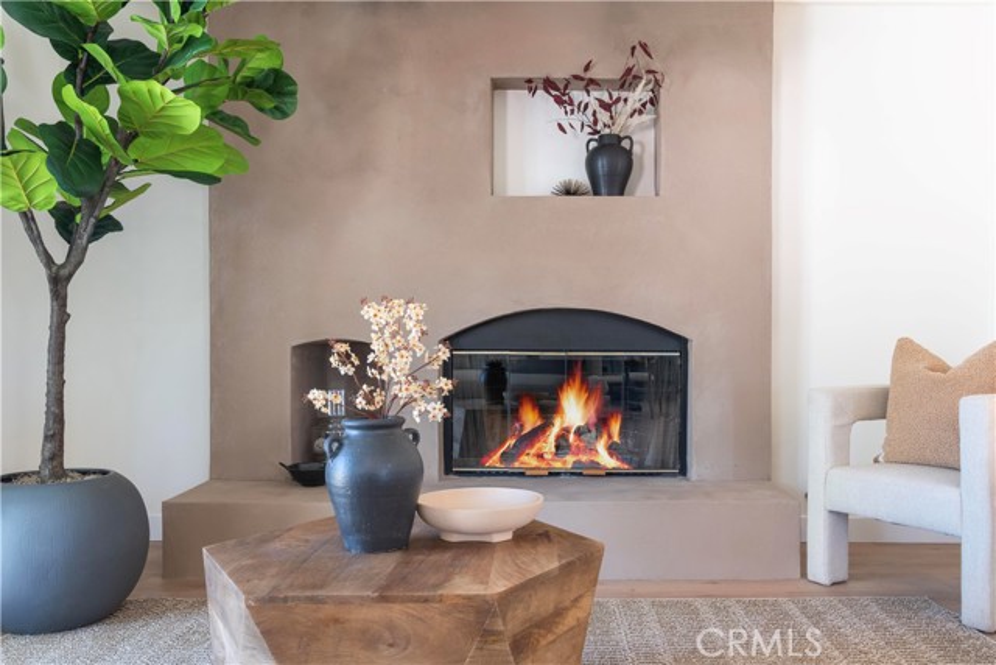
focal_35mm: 31
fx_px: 858
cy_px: 332
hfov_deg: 60.3
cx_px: 498
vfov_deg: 42.3
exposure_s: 1/4
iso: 400
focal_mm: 31
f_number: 10
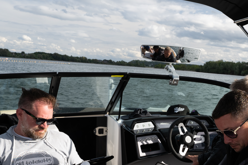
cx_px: 187
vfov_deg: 23.9
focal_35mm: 56
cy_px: 136
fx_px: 383
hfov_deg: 35.1
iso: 200
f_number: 5.6
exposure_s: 1/400
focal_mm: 17.5
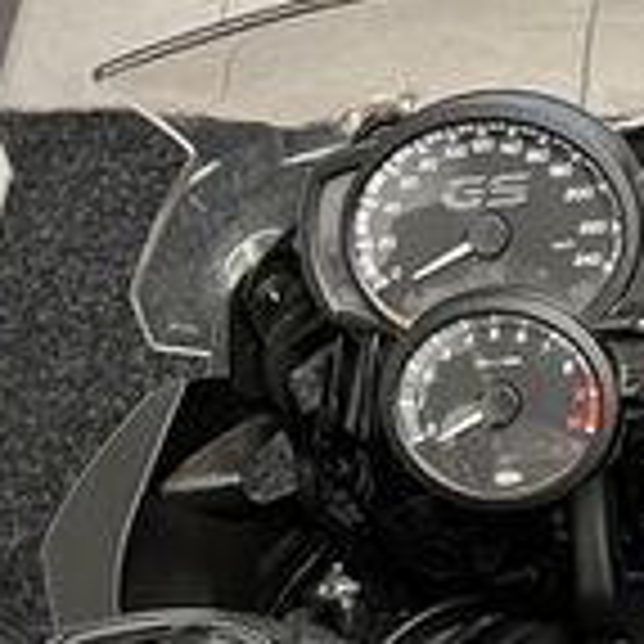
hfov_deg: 16.7
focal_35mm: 103
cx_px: 531
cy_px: 932
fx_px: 2168
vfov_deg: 15.7
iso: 250
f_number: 1.6
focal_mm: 5.1
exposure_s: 1/50
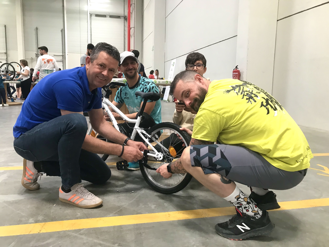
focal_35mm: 28
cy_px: 124
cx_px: 164
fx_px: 266
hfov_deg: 63.4
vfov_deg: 49.7
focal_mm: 3.99
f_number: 1.8
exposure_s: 1/25
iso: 32
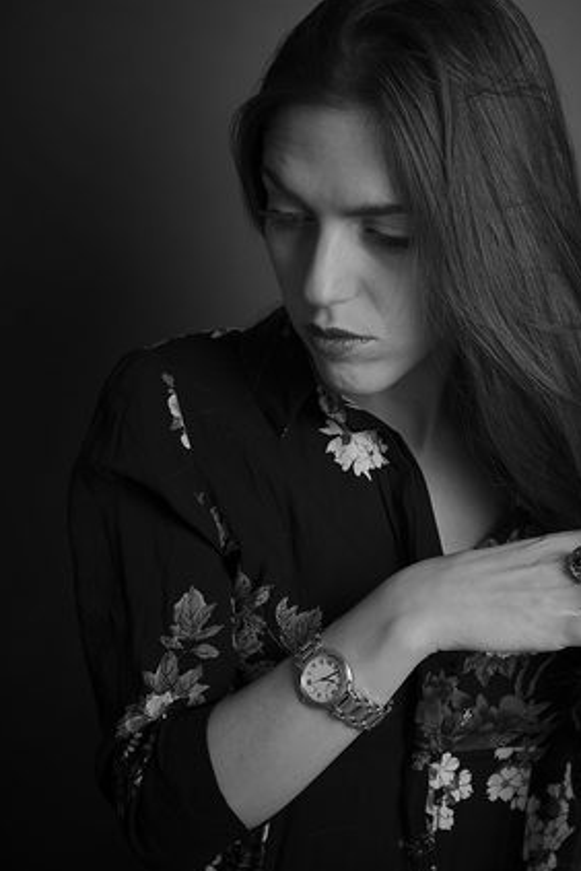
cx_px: 342
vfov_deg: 28.4
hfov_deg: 19.2
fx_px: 1719
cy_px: 350
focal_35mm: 71
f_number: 6.3
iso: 100
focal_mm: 50
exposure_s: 1/200
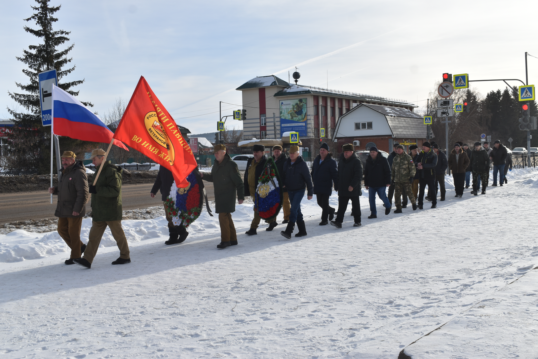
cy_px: 180
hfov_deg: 47.9
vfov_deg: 33.0
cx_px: 269
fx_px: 605
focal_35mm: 40
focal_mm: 27
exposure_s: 1/320
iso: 100
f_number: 9
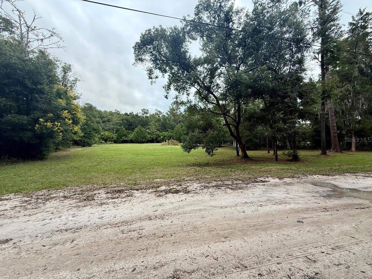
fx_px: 150
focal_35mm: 14
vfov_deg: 85.7
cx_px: 186
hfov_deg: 102.1
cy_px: 140
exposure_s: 1/99
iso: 80
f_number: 2.2
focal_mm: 2.22
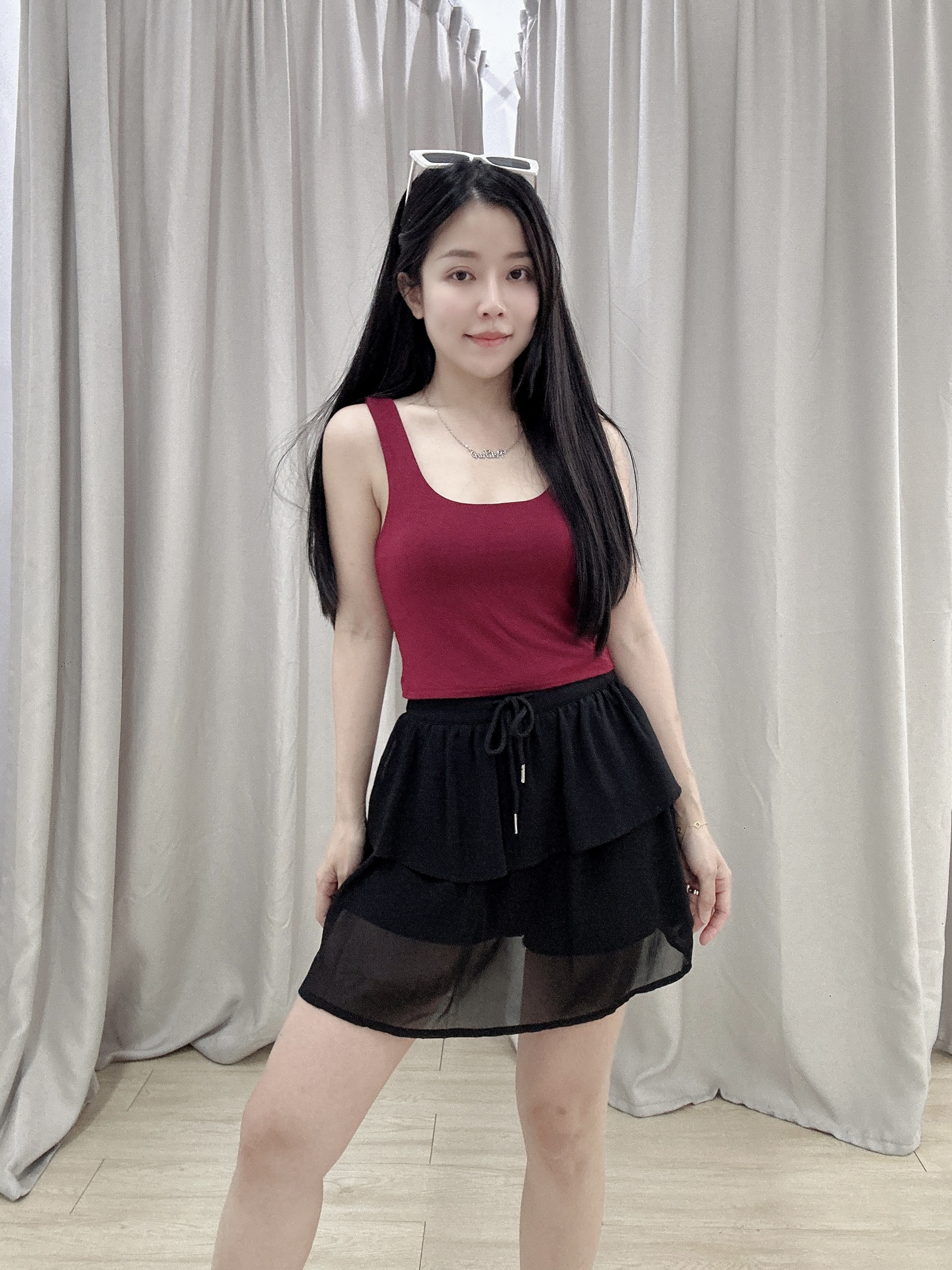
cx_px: 476
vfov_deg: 73.9
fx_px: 843
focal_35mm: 23
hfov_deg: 58.9
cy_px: 635
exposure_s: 1/50
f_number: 1.9
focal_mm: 2.69
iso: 125
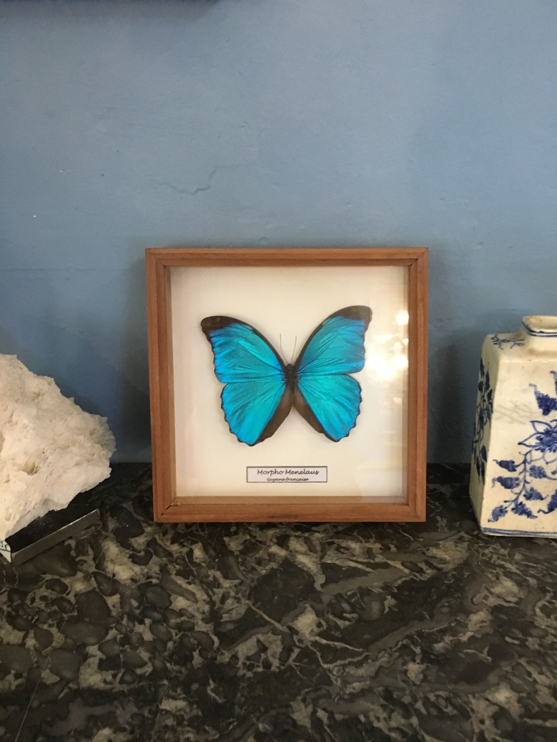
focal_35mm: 29
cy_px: 371
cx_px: 278
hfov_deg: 48.2
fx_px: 622
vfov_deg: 61.7
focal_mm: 4.15
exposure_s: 1/17
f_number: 2.2
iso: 200
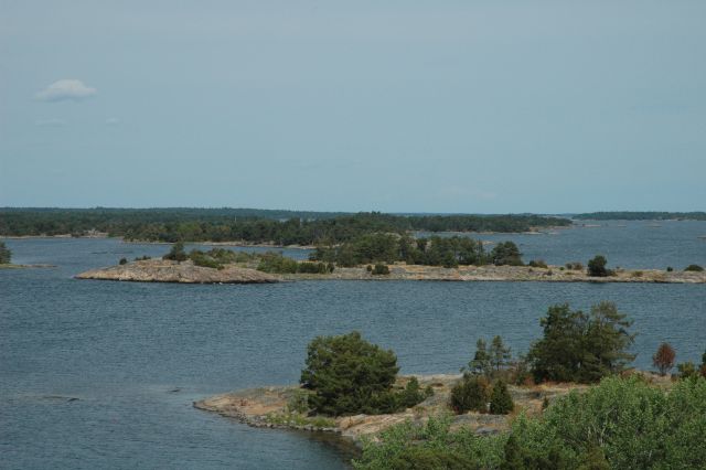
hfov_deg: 19.5
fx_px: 2058
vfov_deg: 13.0
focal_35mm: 105
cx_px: 353
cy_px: 235
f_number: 14
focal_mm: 70
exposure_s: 1/800
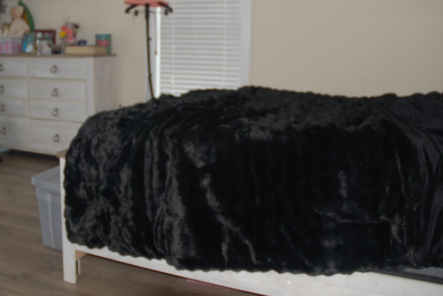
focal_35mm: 37
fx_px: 456
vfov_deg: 36.0
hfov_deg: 51.6
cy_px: 124
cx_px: 183
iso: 110
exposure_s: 1/60
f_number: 3.5
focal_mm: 18
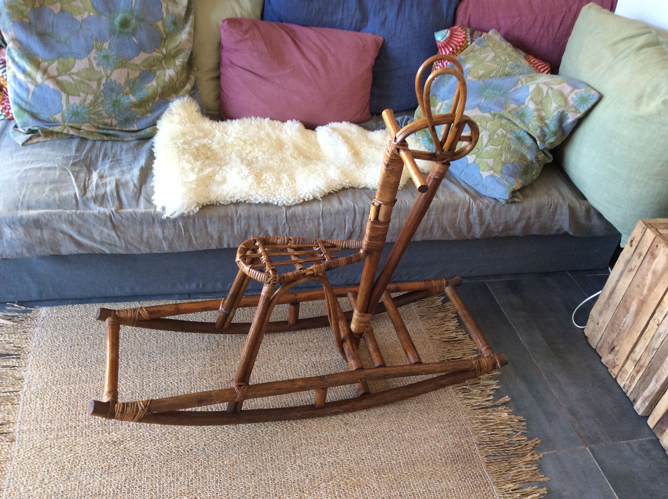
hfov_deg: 56.9
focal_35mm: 32
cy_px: 250
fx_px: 617
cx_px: 334
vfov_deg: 44.1
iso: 80
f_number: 2.4
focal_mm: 3.3
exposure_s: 1/25
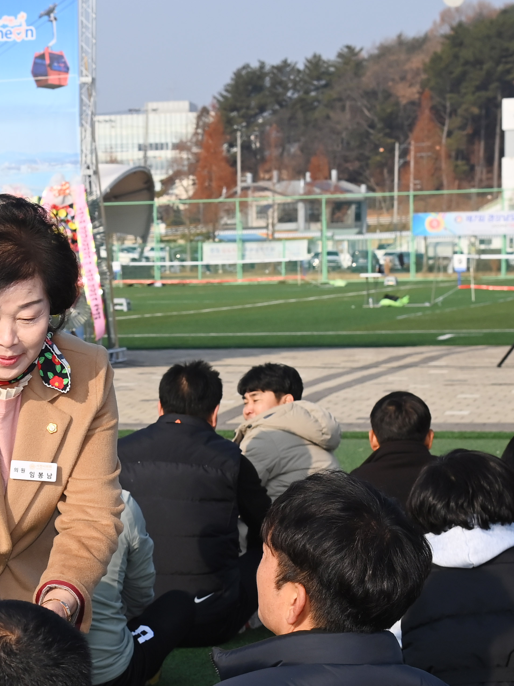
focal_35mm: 109
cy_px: 471
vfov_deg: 18.0
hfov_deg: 13.4
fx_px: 2158
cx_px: -10
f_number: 9
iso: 400
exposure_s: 1/800
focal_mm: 52
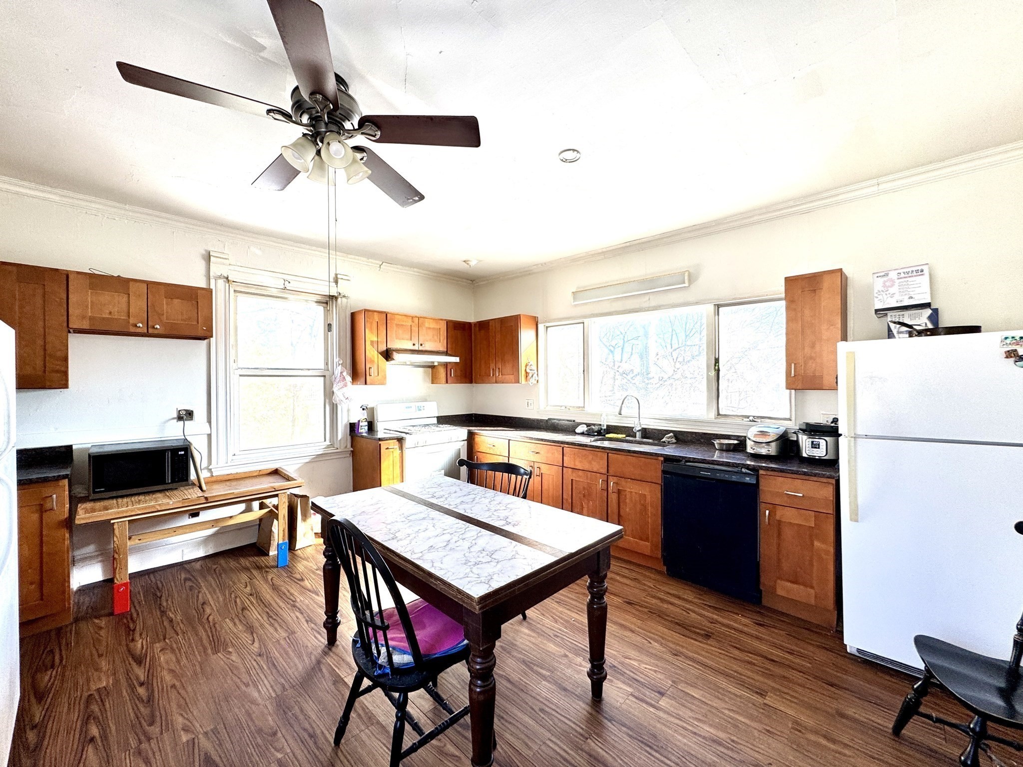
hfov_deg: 102.1
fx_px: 414
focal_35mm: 14
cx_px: 512
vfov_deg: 85.7
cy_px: 384
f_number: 2.2
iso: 50
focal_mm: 2.22
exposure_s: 1/99
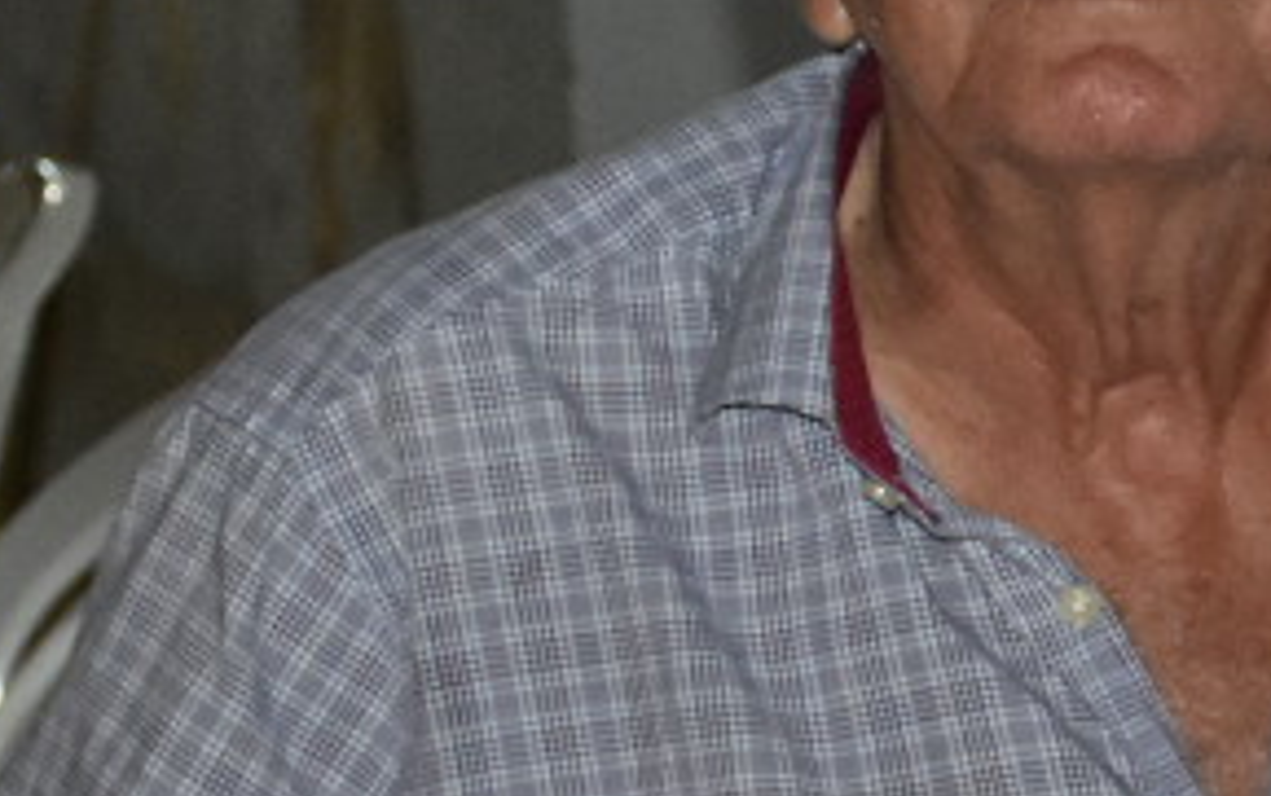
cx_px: 2582
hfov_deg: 7.0
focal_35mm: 291
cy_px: 1121
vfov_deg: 4.5
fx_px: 10086
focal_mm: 34
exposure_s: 1/160
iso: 1600
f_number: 4.2
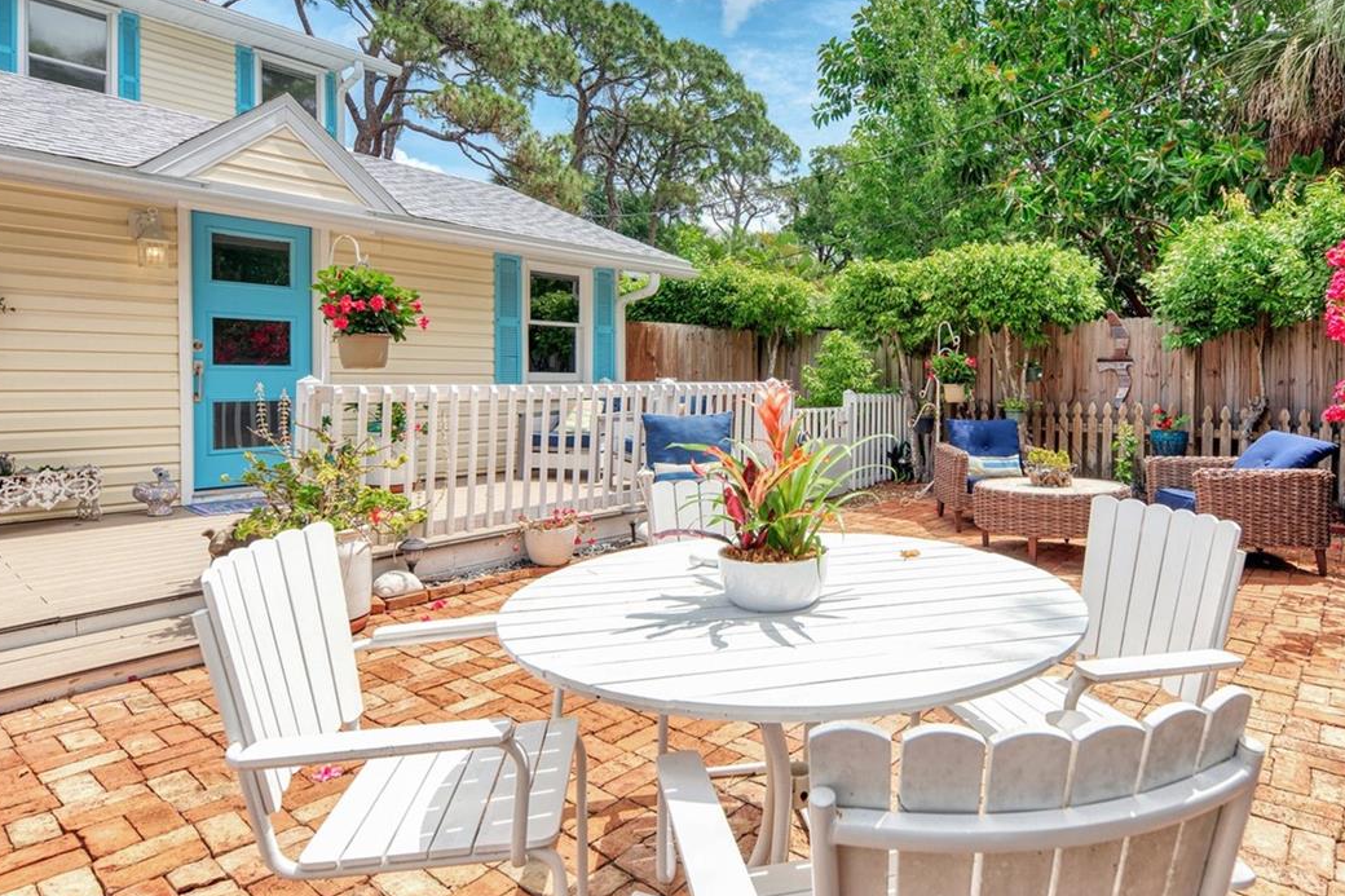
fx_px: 747
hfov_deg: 83.2
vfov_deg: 61.6
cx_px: 789
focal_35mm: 20
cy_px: 376
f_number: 7.1
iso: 125
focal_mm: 13
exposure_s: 1/200
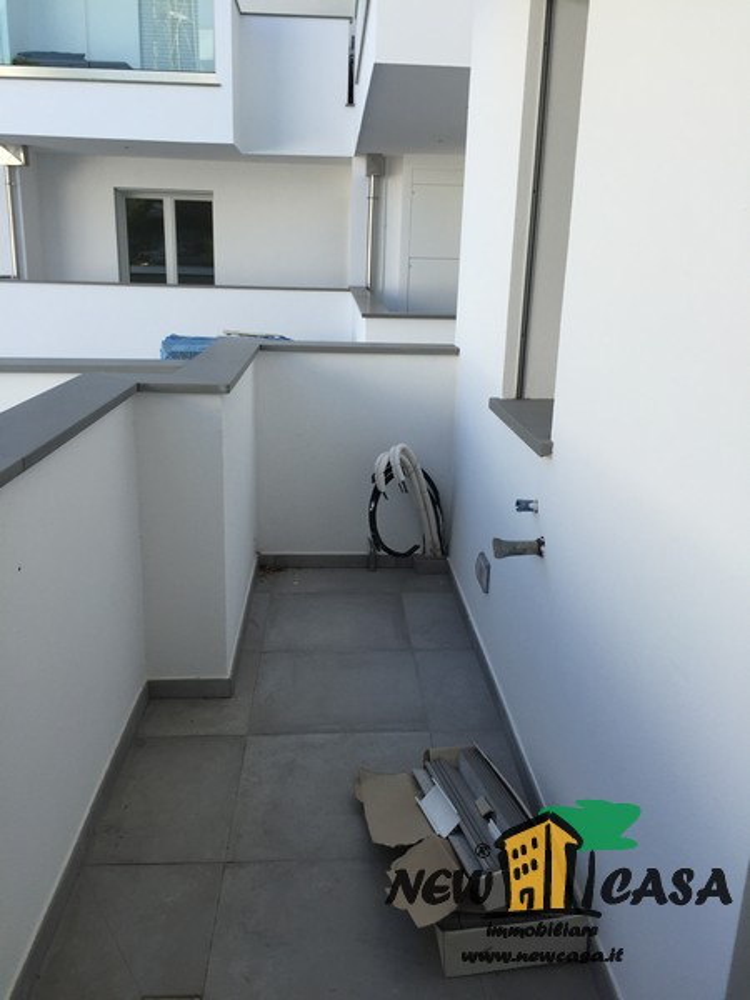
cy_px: 500
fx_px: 838
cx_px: 375
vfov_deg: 61.7
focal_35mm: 29
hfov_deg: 48.2
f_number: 2.2
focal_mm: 4.15
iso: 32
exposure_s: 1/706
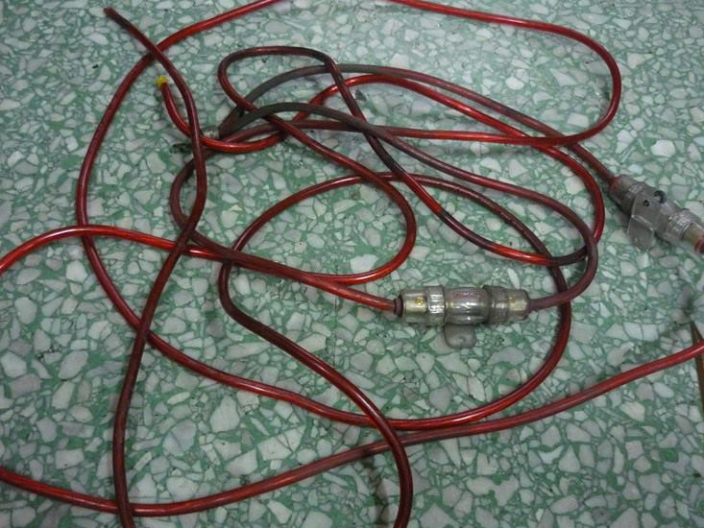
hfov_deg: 51.3
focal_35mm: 36
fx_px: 732
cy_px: 257
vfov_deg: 39.7
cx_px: 361
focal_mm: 5.5
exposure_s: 1/8
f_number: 2.8
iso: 400
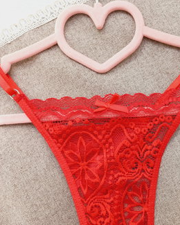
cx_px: 138
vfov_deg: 45.4
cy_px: 142
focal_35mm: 40
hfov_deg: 36.4
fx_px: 266
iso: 64
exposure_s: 1/50
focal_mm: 4.6
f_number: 1.8
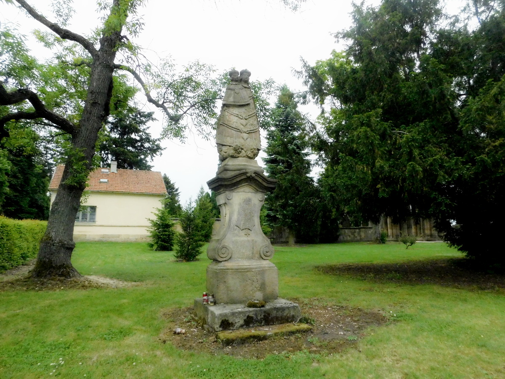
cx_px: 252
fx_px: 336
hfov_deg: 73.9
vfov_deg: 58.9
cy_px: 190
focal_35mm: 23
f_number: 6
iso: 800
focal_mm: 4
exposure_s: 1/500
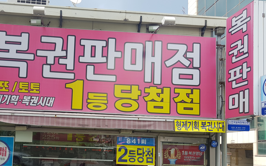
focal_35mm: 38
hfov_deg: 50.6
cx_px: 89
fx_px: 275
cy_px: 126
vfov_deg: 32.9
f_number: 1.7
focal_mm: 4.2
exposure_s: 1/572
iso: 40
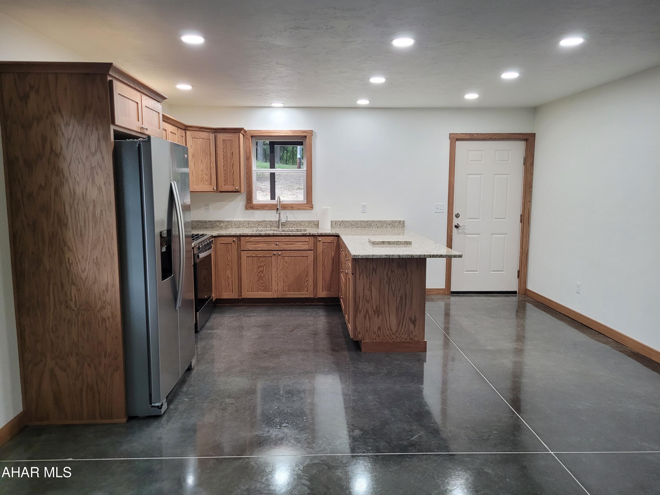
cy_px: 248
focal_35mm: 26
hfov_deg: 67.3
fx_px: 496
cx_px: 330
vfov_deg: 53.1
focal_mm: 5.4
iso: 250
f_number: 1.8
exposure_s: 1/120
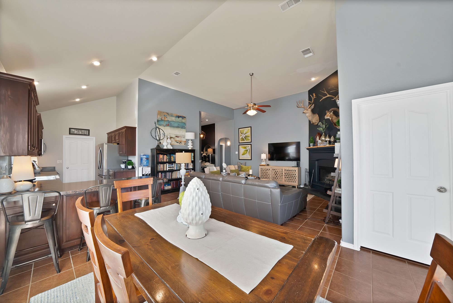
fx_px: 151
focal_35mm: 12
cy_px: 152
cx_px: 226
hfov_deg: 112.6
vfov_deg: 90.1
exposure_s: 1/8
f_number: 9
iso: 640
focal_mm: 12
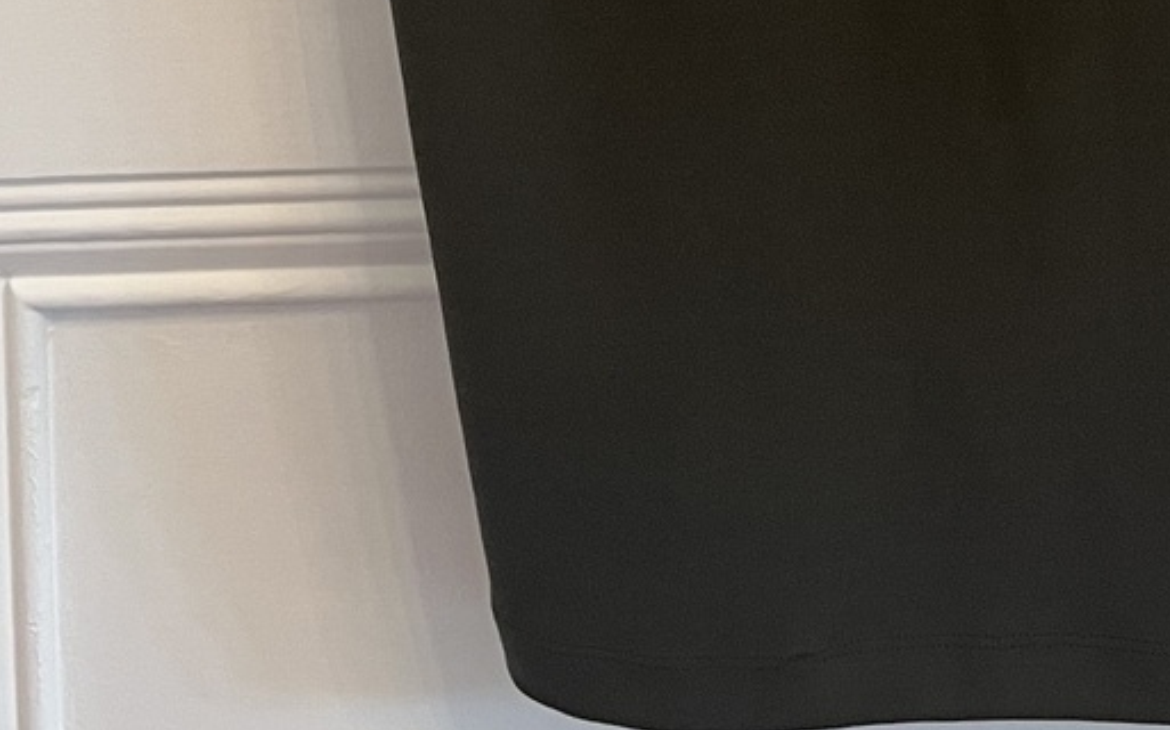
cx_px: 1095
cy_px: -764
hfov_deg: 23.3
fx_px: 2741
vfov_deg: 13.0
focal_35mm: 86
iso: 200
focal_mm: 5.1
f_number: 1.6
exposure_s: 1/50
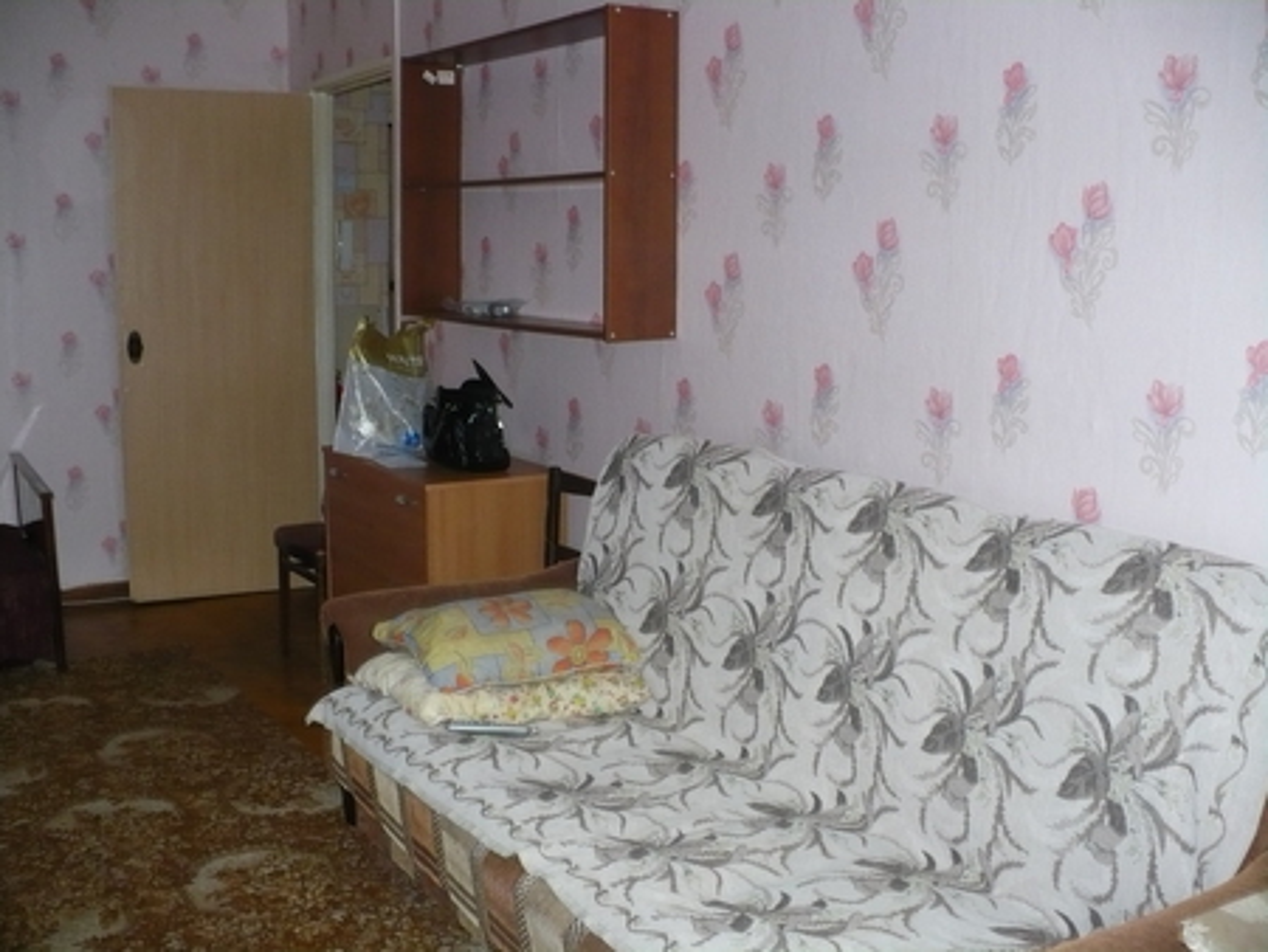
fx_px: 1356
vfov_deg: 38.7
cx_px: 634
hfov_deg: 50.1
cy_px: 476
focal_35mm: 37
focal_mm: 6.1
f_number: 2.8
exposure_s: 1/30
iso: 250
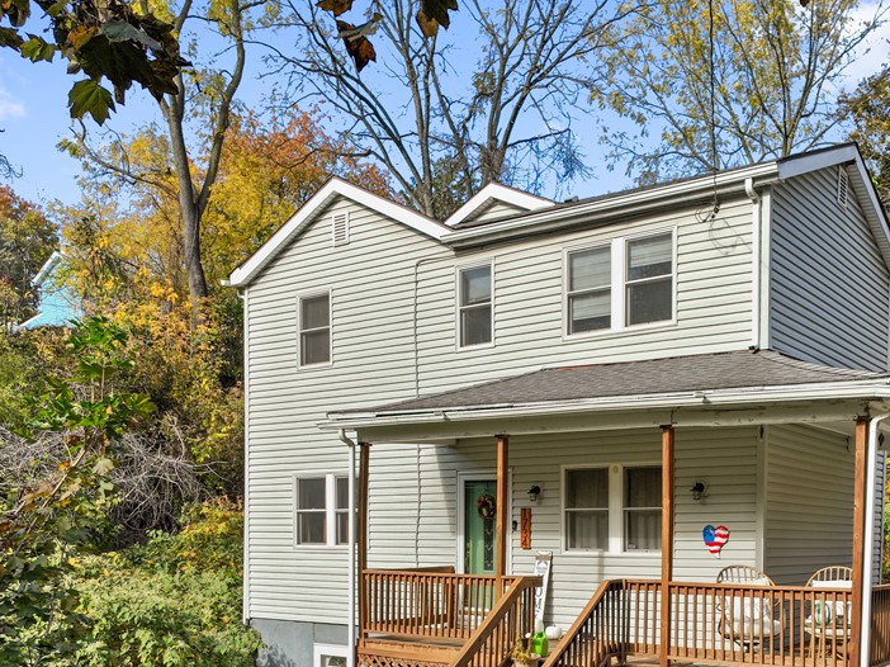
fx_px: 900
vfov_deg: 39.9
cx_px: 600
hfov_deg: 51.6
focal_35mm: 35
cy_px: 474
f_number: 2.8
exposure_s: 1/1250
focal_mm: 12.29
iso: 140
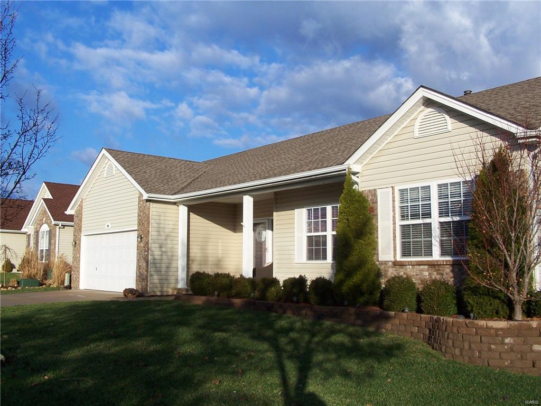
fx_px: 547
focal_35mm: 35
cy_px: 203
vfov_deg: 40.7
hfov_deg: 52.6
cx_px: 270
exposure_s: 1/750
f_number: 4
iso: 80
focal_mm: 6
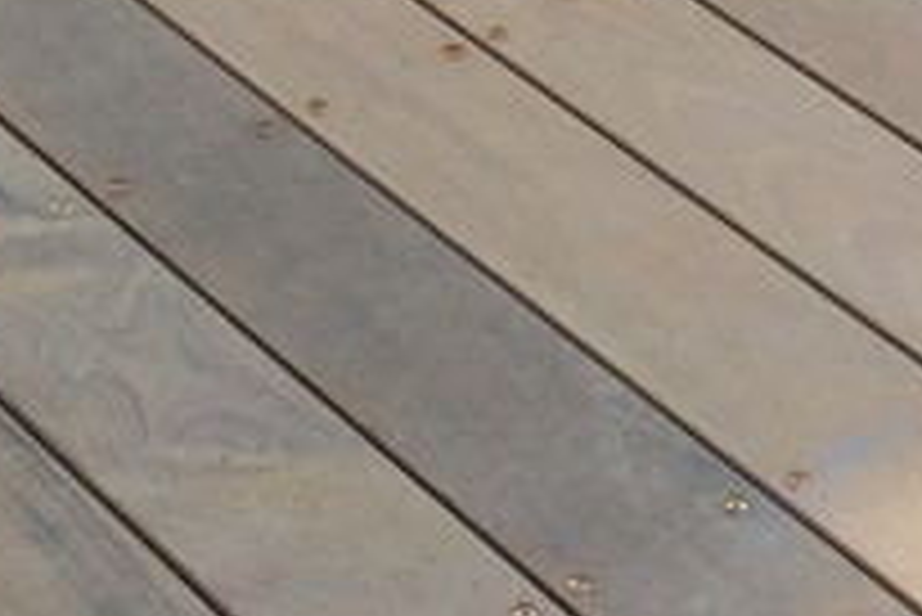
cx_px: 461
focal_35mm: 162
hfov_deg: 12.7
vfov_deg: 8.2
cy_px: -499
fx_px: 4152
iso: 32
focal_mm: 4.12
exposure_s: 1/351
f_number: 2.2
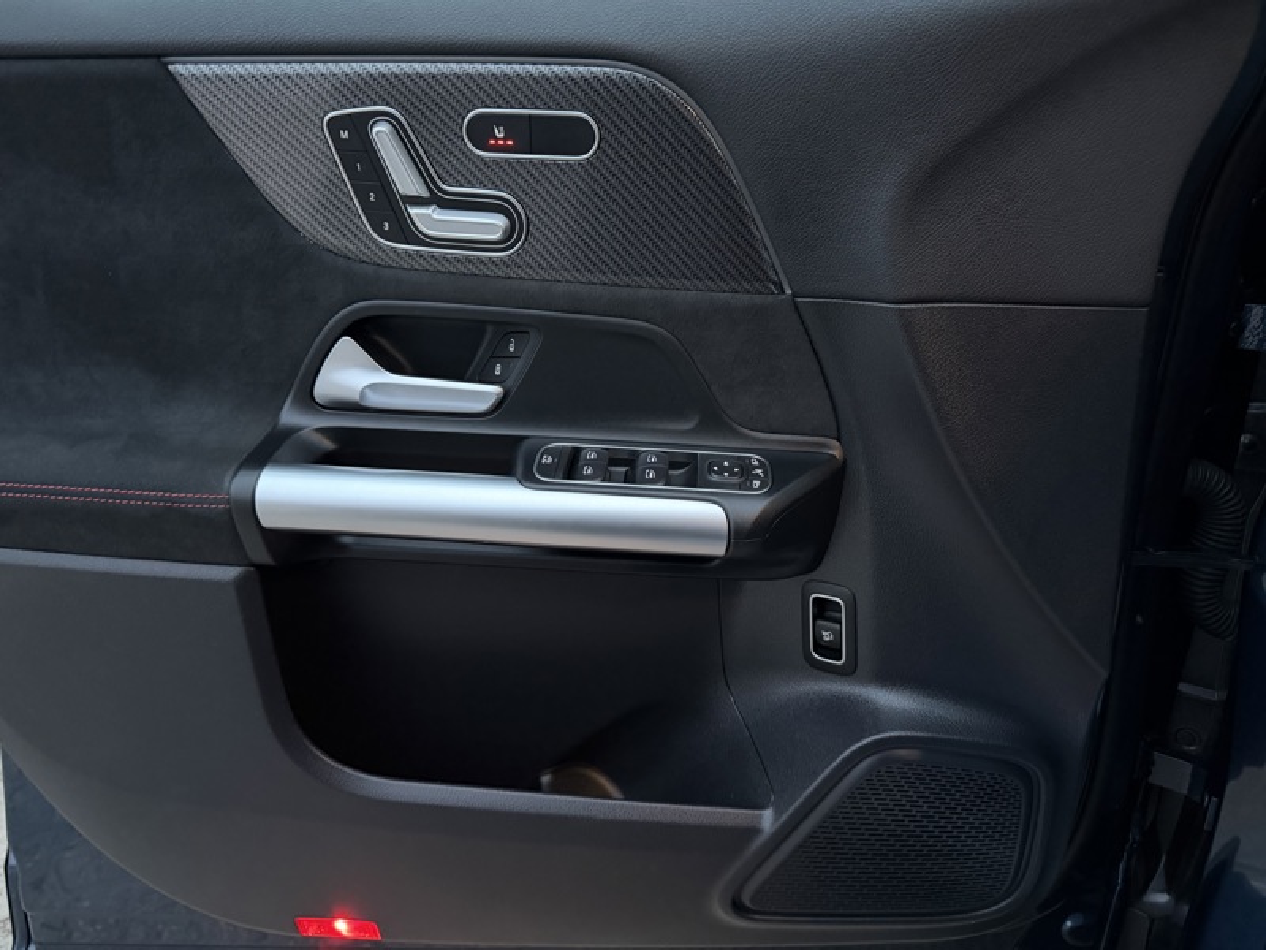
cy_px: 475
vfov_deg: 56.8
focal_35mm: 24
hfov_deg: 71.6
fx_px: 878
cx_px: 633
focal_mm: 6.76
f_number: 1.78
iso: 1600
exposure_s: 1/28
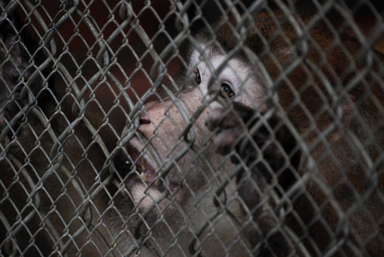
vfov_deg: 4.2
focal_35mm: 330
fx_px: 3524
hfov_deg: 6.2
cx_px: 192
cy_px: 128
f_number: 5
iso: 1600
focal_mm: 220
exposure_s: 1/160
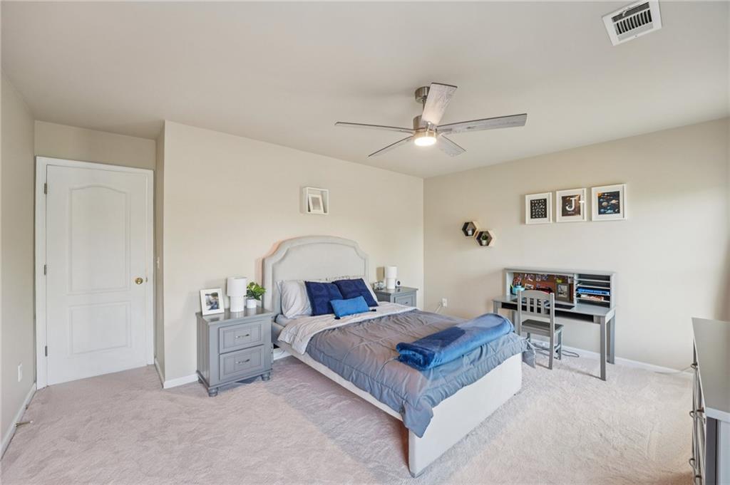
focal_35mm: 14
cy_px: 242
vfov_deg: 81.1
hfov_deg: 104.3
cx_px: 365
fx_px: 284
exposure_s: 1/13
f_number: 8
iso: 320
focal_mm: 14
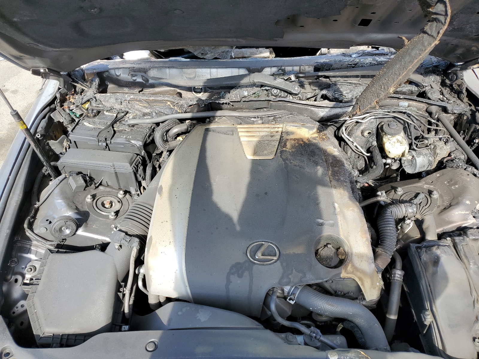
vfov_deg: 53.1
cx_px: 240
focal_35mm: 26
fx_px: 360
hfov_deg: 67.3
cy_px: 180
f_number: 1.5
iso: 50
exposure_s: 1/357
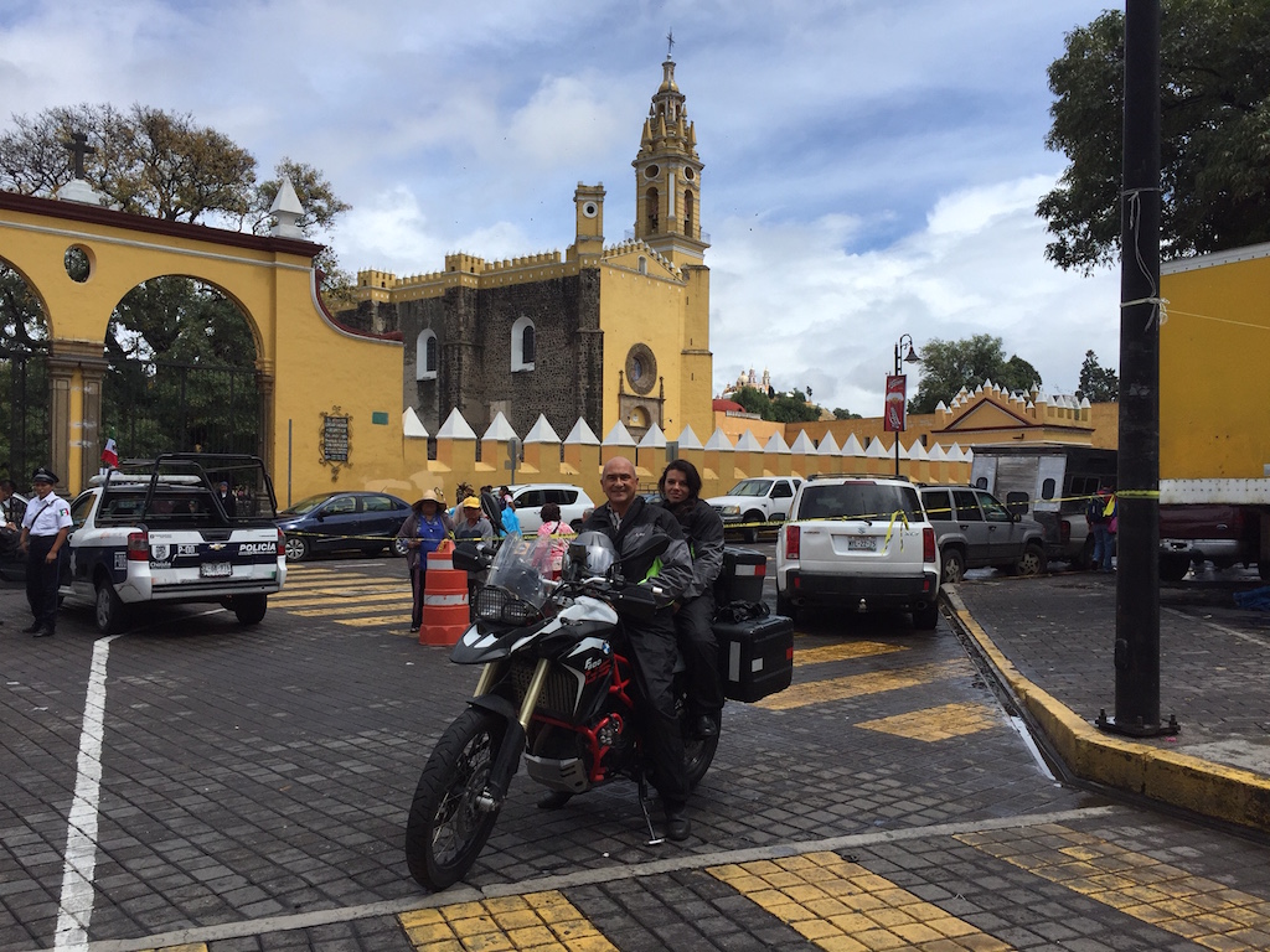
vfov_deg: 48.2
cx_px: 635
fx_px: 1064
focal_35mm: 29
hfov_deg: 61.7
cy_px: 476
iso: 32
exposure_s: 1/3300
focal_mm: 4.15
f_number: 2.2
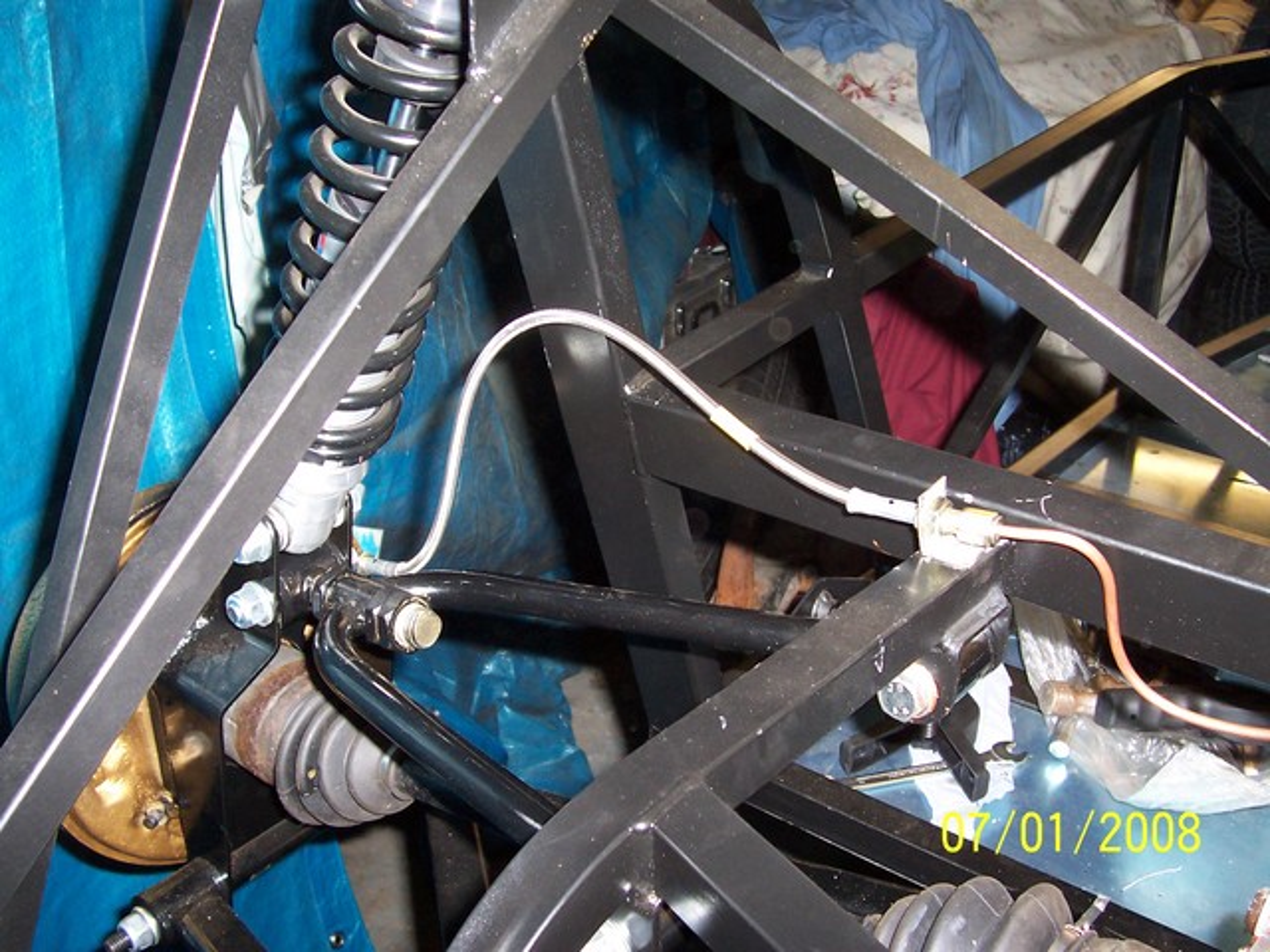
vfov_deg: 38.7
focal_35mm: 37
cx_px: 635
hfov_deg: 50.1
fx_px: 1357
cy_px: 476
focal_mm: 5.6
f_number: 2.8
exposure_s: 1/60
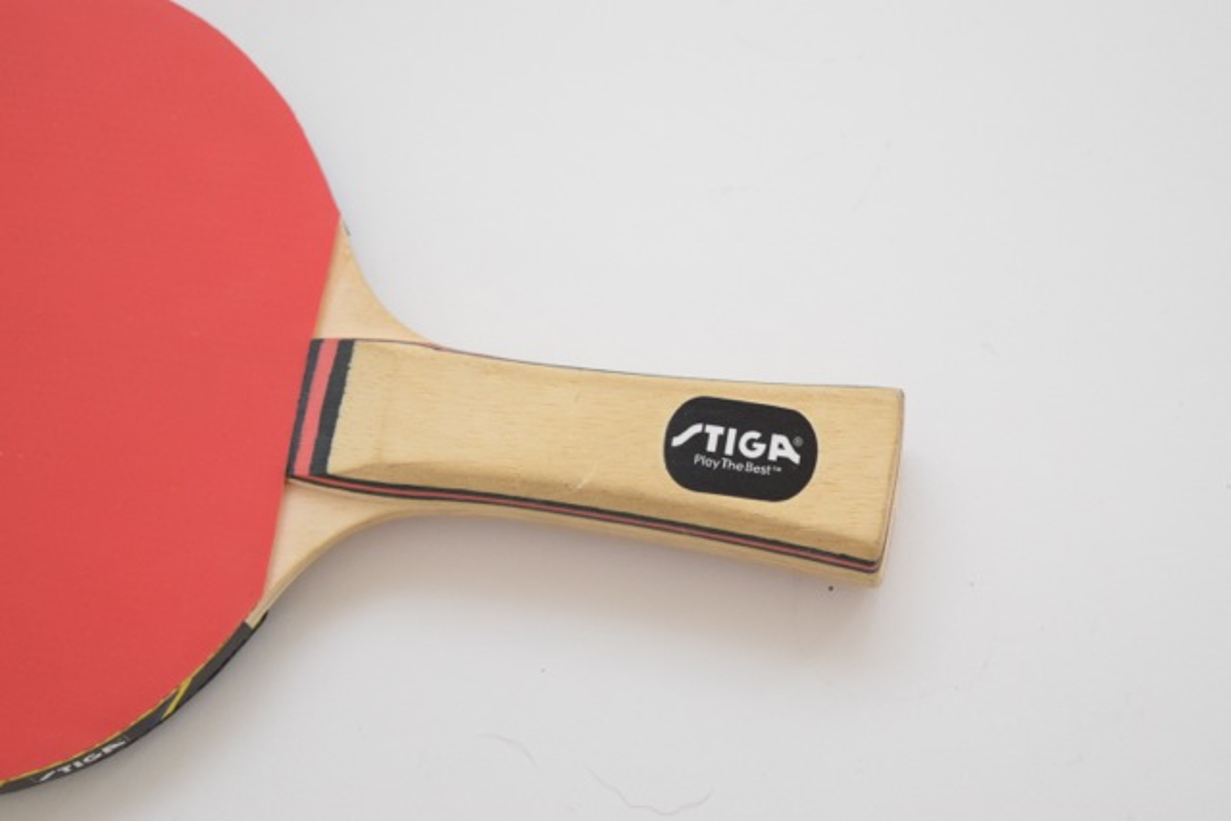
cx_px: 616
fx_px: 2821
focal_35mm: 82
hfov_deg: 24.6
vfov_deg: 16.6
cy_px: 410
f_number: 5.6
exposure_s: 1/125
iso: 1600
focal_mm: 55
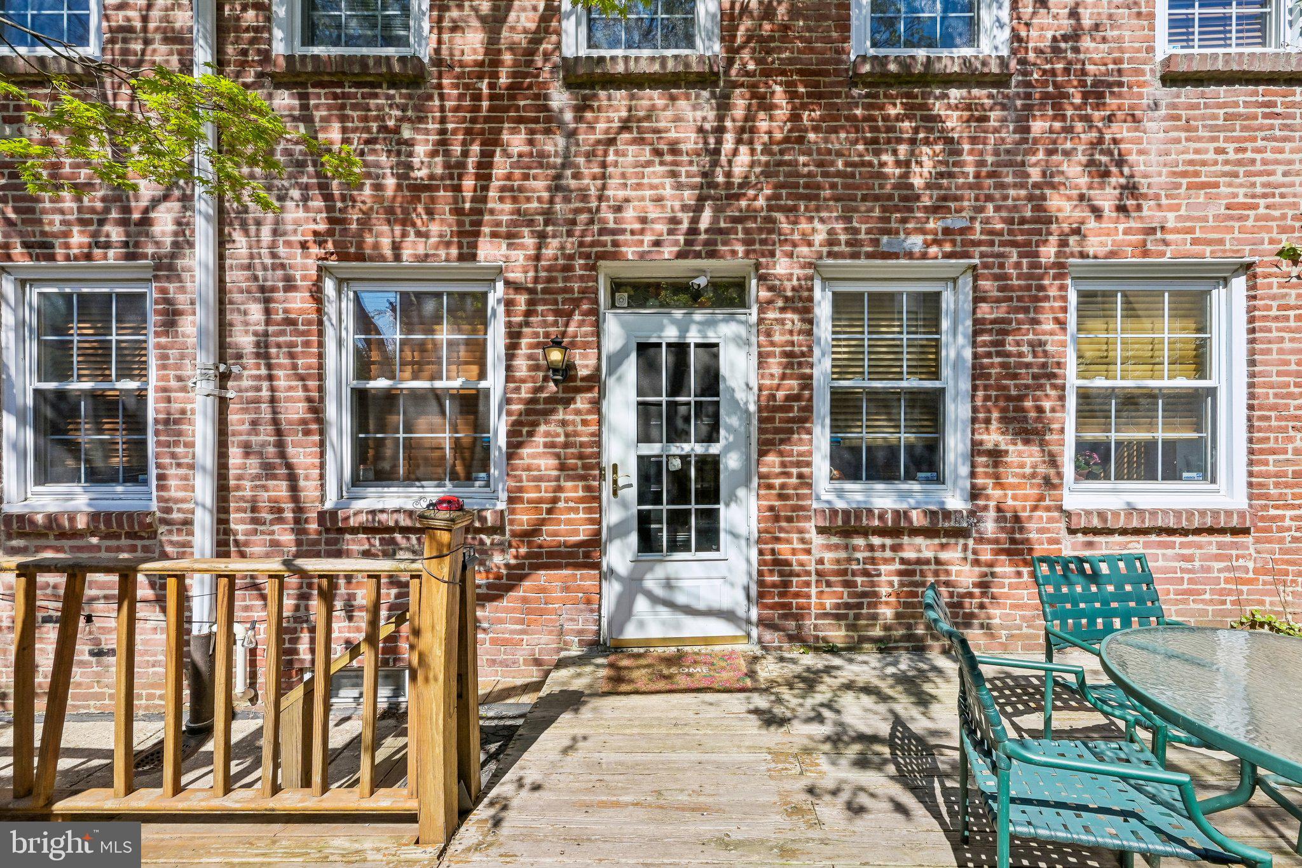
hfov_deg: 104.3
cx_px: 651
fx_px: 506
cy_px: 434
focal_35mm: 14
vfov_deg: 81.2
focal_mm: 14
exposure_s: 1/400
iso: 320
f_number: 11
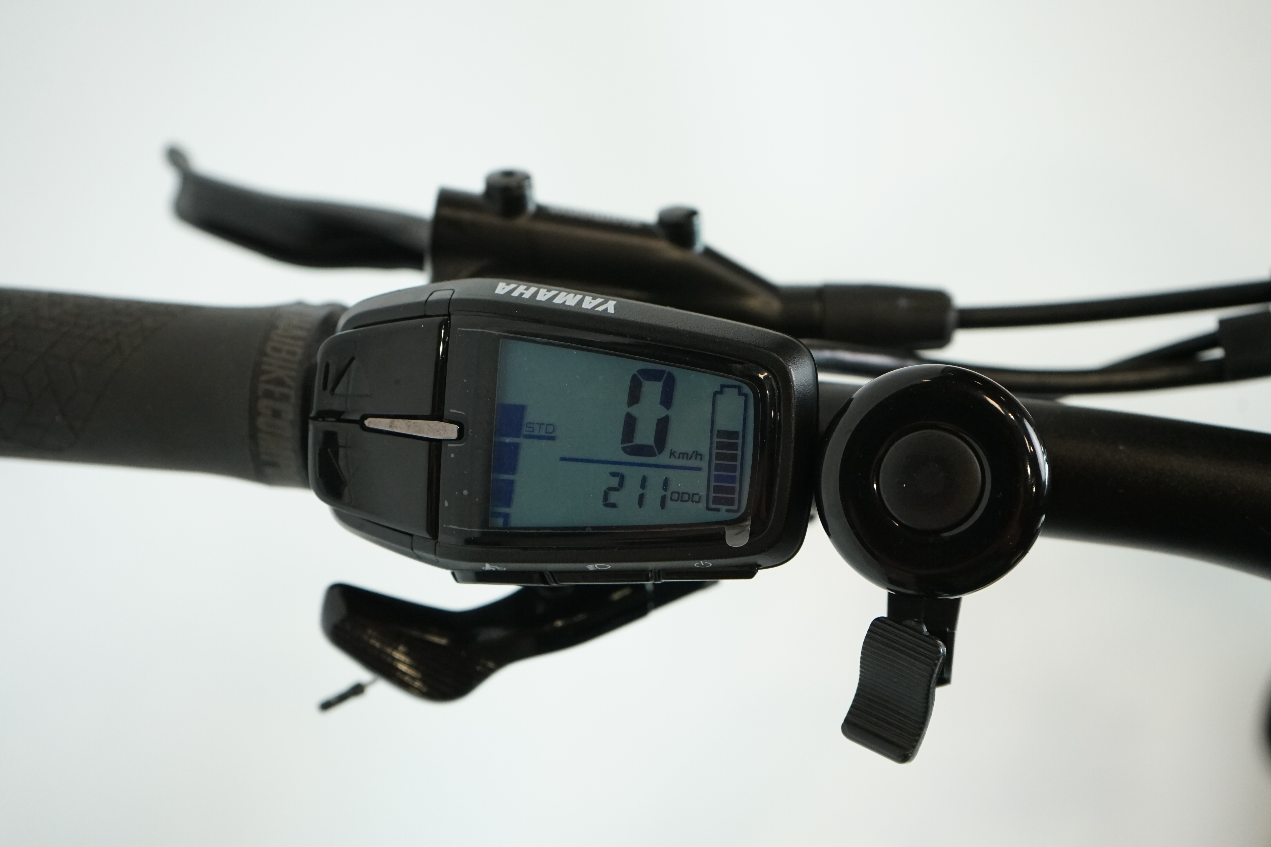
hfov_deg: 34.5
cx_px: 636
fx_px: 2048
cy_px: 424
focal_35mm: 58
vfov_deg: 23.4
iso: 2000
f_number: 6.3
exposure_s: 1/200
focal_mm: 58
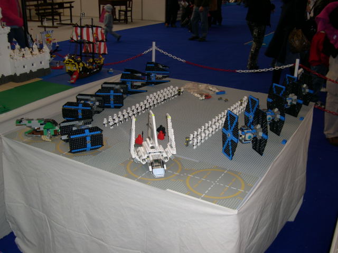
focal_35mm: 38
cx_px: 169
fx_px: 371
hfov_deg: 49.0
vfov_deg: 37.7
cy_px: 126
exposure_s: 1/60
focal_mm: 8
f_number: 2.8
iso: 100
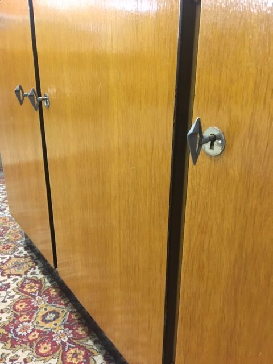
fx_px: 305
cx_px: 136
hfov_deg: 48.2
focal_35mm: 29
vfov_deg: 61.7
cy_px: 182
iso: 250
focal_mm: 4.15
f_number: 2.2
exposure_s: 1/17
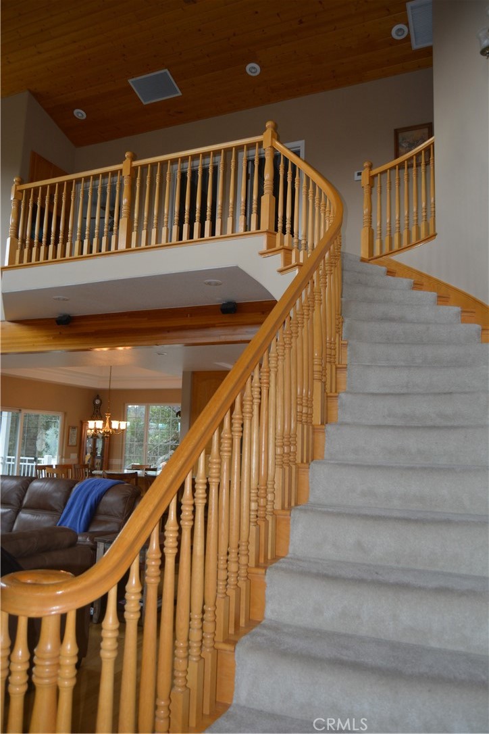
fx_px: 550
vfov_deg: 67.4
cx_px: 244
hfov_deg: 47.9
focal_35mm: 27
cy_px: 367
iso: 400
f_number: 3.5
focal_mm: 18
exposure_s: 1/60
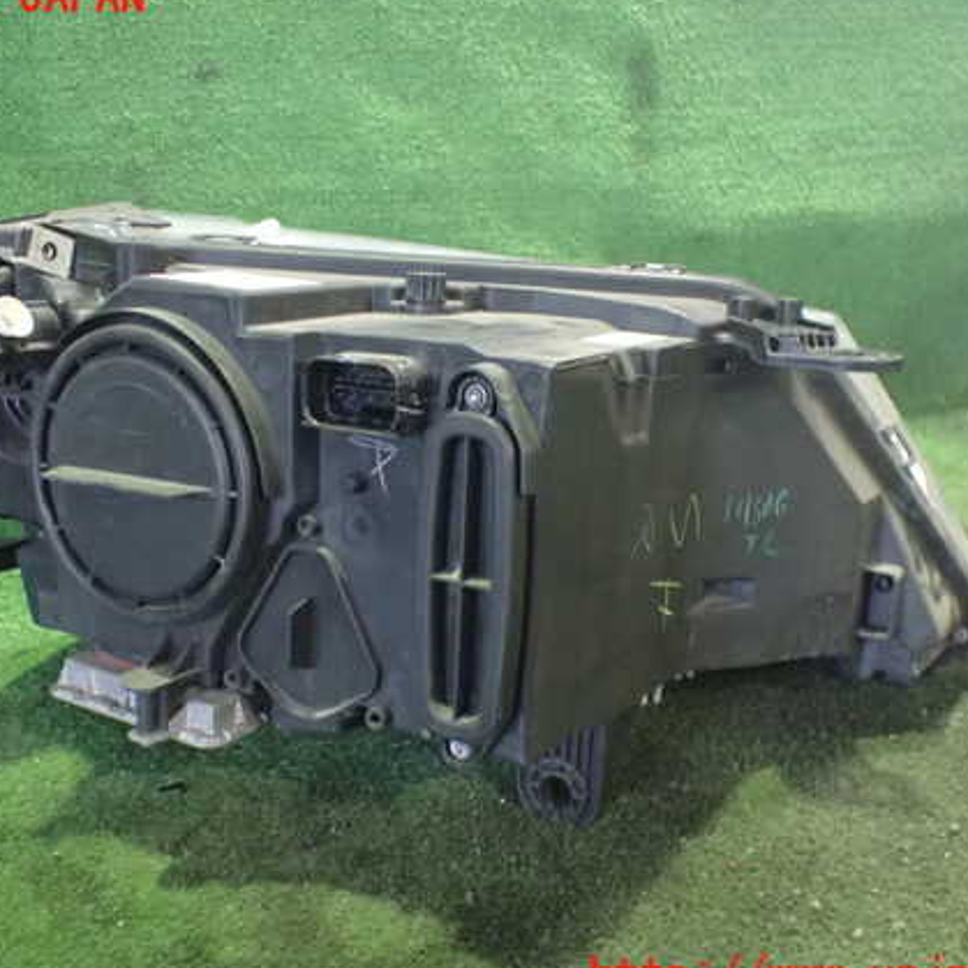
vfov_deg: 43.9
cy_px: 487
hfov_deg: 43.8
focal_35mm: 38
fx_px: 1202
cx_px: 418
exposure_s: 1/30
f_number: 2.3
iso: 1600
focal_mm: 5.4
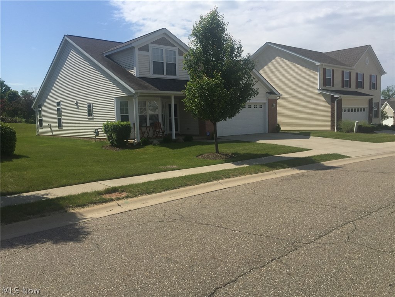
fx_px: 331
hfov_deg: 61.7
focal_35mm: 29
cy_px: 148
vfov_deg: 48.2
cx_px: 198
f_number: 2.2
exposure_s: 1/3597
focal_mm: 4.15
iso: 32
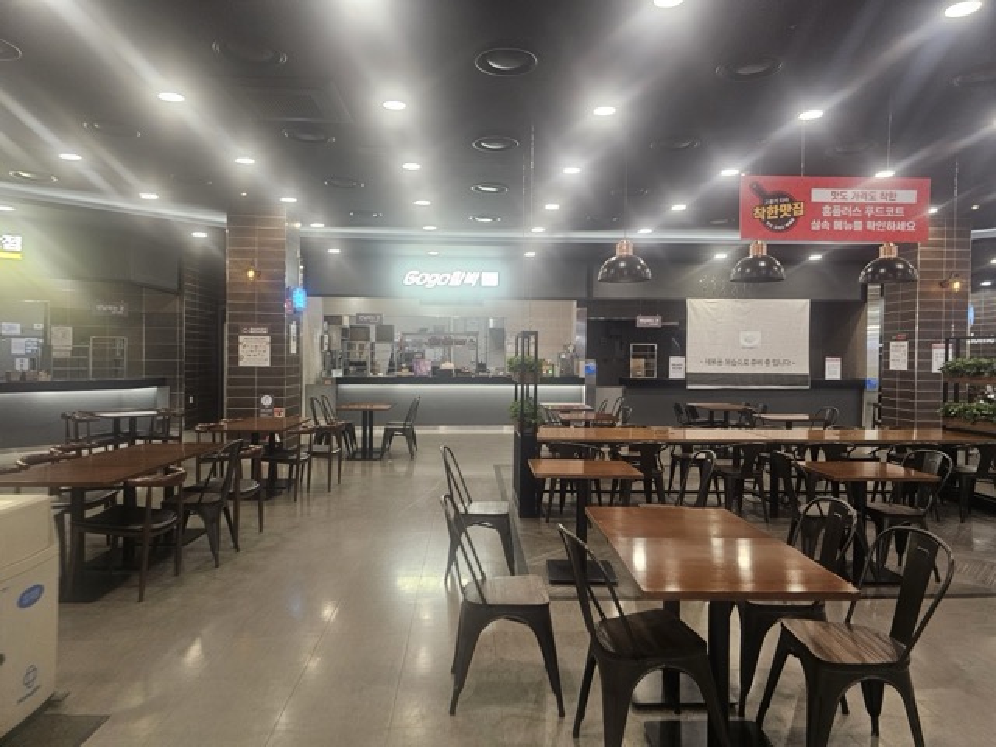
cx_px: 498
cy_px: 374
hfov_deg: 73.9
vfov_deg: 58.9
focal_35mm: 23
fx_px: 662
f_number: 1.7
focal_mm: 6.3
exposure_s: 1/120
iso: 320
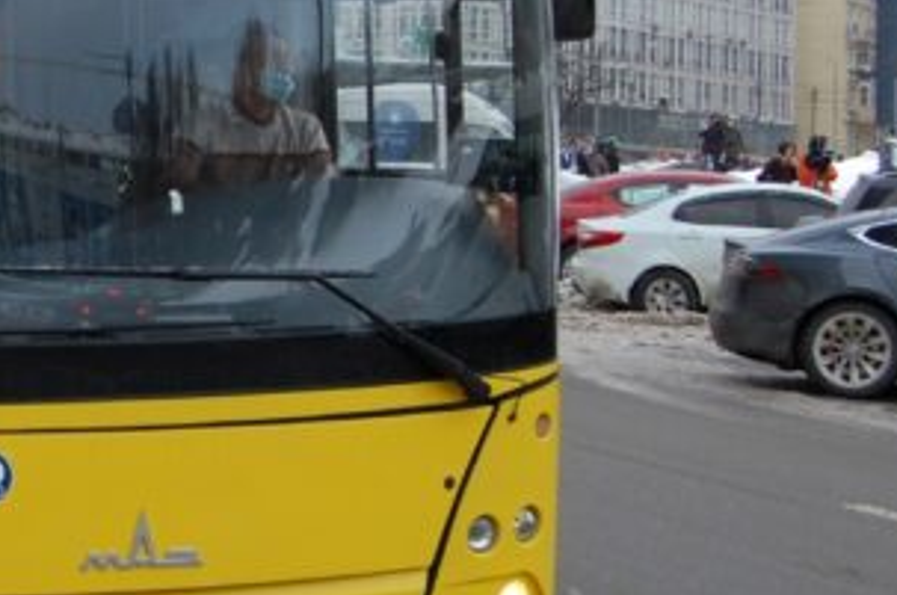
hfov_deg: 19.9
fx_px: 2463
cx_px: -53
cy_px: 179
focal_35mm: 99
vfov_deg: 13.7
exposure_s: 1/125
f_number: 5.6
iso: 400
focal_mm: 26
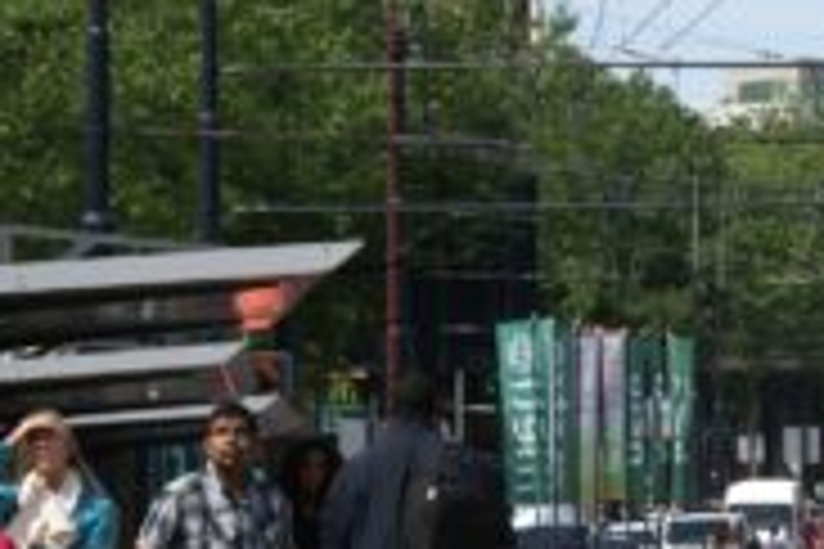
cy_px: 252
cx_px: 1018
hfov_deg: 5.9
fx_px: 7896
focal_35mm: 345
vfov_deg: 4.0
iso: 100
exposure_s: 1/160
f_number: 10
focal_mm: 70
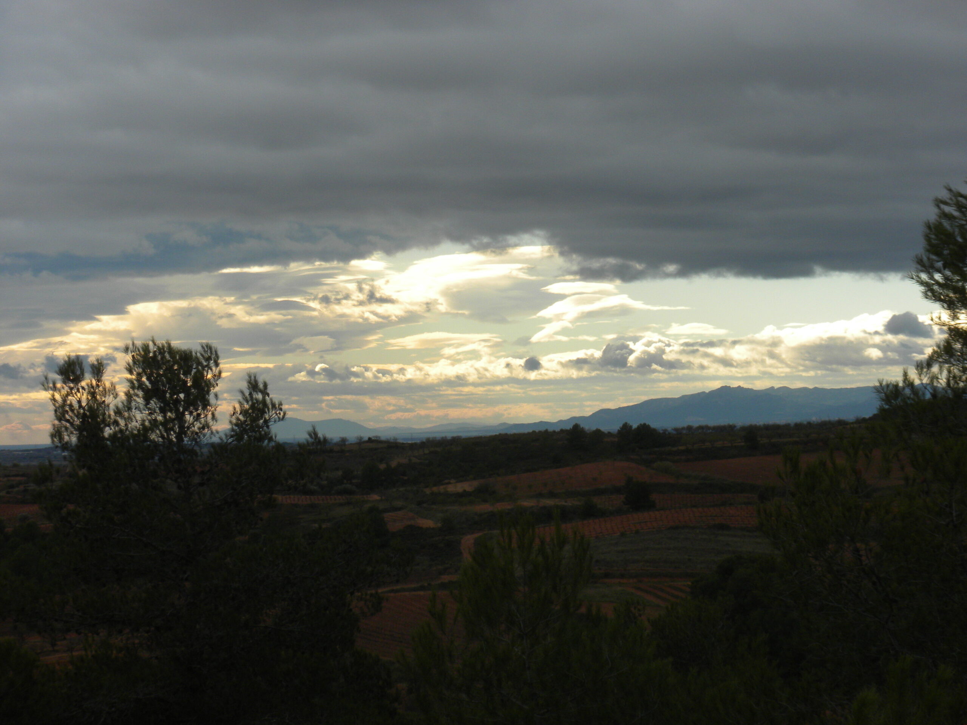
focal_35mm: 119
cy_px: 362
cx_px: 484
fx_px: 3324
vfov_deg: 12.5
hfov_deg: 16.6
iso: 110
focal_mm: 21
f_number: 5.1
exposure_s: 1/500
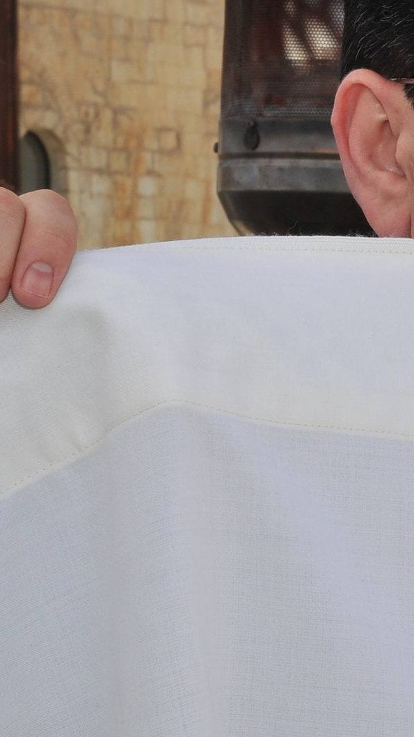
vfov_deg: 11.3
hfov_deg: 6.3
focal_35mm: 190
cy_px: 162
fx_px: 3709
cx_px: 600
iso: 500
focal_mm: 75
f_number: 22
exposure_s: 1/250
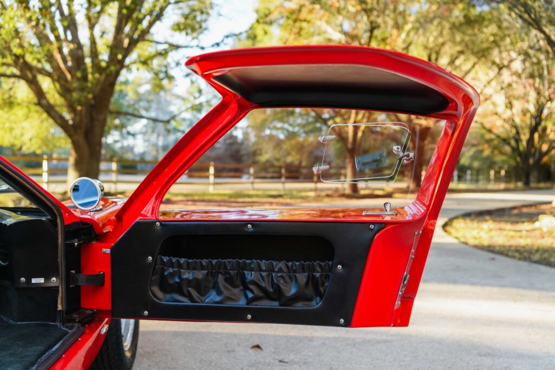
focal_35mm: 40
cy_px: 185
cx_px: 278
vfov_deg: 33.4
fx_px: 617
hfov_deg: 48.5
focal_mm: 40
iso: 640
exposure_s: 1/125
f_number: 3.5
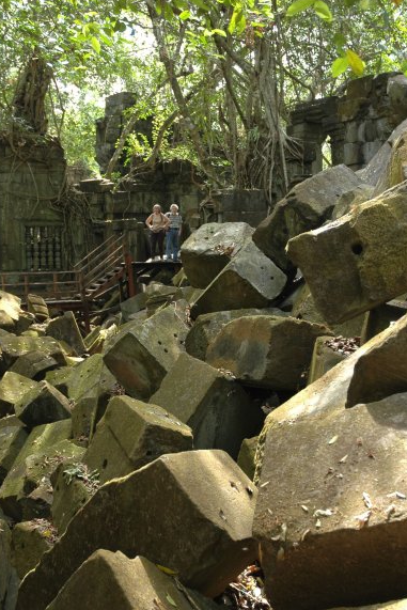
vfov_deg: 34.1
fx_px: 994
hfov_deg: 23.1
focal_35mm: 59
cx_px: 173
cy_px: 328
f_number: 4
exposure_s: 1/60
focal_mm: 31
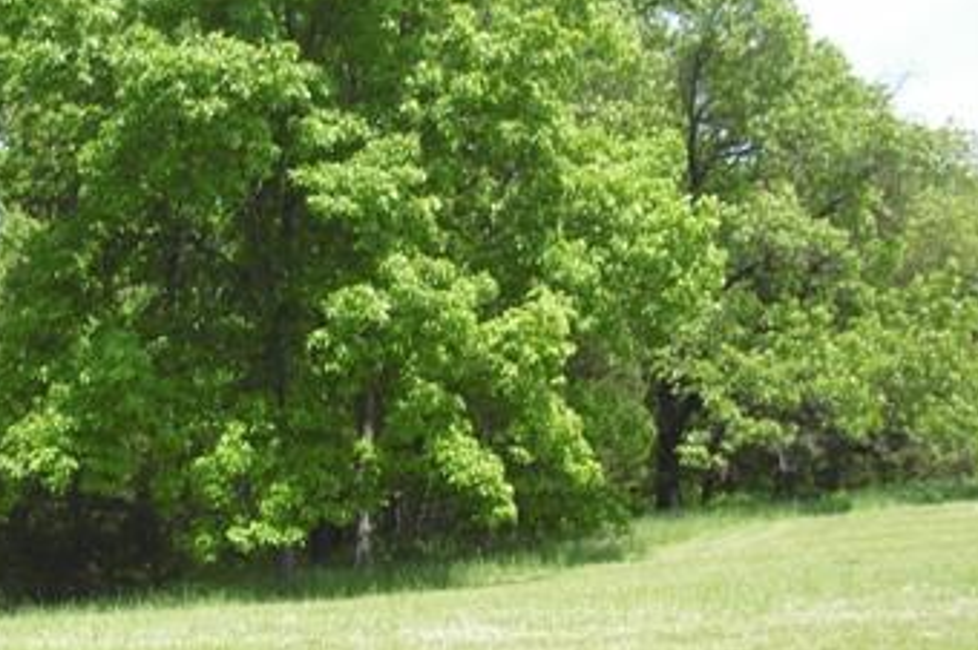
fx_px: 2063
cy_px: 394
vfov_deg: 17.9
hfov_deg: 26.4
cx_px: 280
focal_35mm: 76
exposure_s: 1/100
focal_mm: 6.2
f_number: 5.6
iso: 64
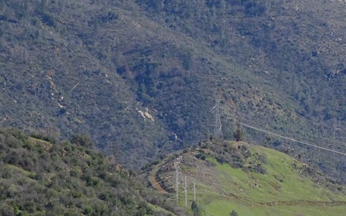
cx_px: 292
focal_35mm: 416
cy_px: 188
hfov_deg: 5.0
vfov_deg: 3.2
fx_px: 3922
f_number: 5.6
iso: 80
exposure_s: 1/320
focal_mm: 31.31
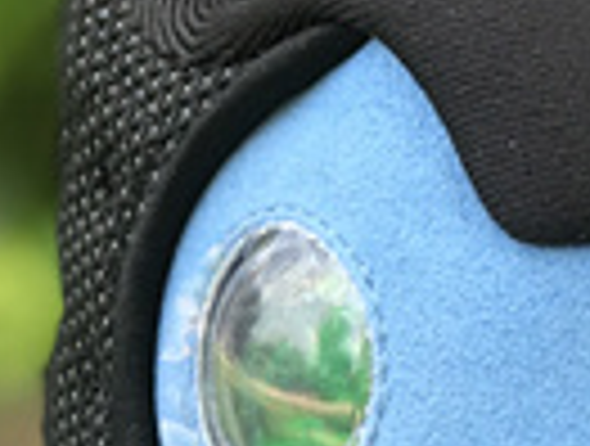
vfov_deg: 4.6
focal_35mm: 321
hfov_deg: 6.0
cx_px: 1139
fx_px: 5486
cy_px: 547
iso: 20
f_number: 2.8
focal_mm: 6.6
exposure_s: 1/101
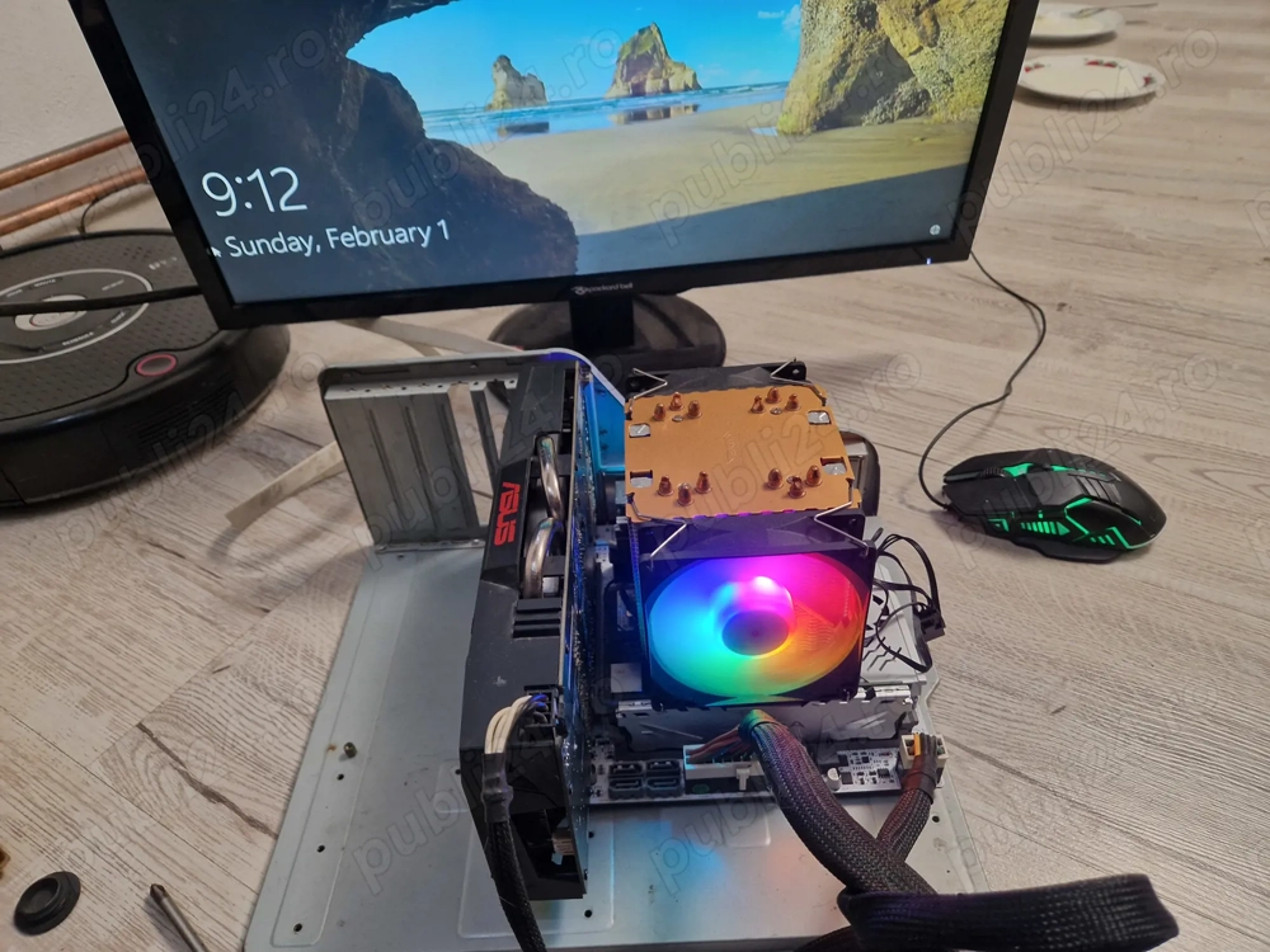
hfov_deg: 73.9
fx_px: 844
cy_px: 476
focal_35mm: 23
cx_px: 635
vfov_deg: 58.9
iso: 160
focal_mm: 5.4
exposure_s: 1/56
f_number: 1.8
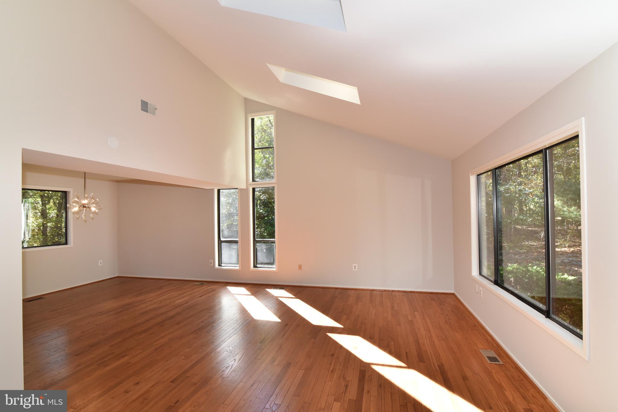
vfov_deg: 73.8
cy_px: 206
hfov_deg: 96.7
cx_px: 309
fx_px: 275
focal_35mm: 16
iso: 1250
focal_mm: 16
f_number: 9
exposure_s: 1/125
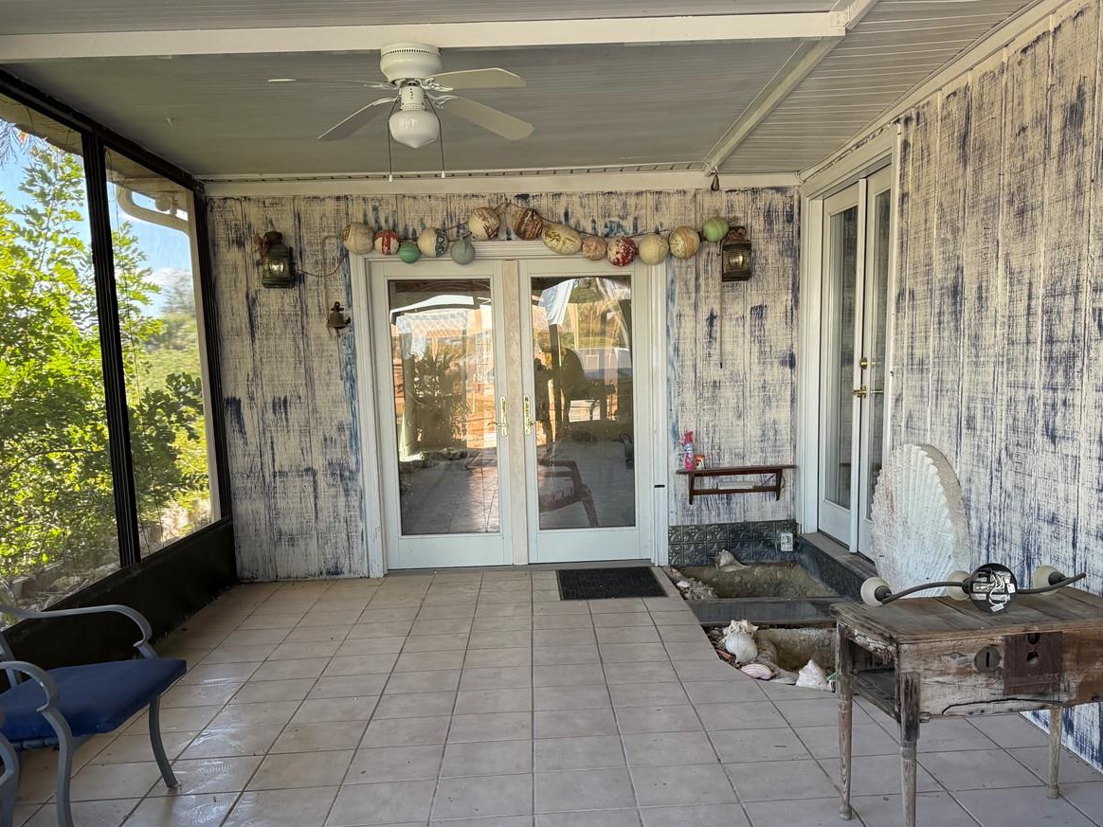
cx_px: 588
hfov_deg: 55.3
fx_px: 1052
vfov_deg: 42.7
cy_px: 510
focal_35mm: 33
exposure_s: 1/240
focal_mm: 6.76
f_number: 1.78
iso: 125
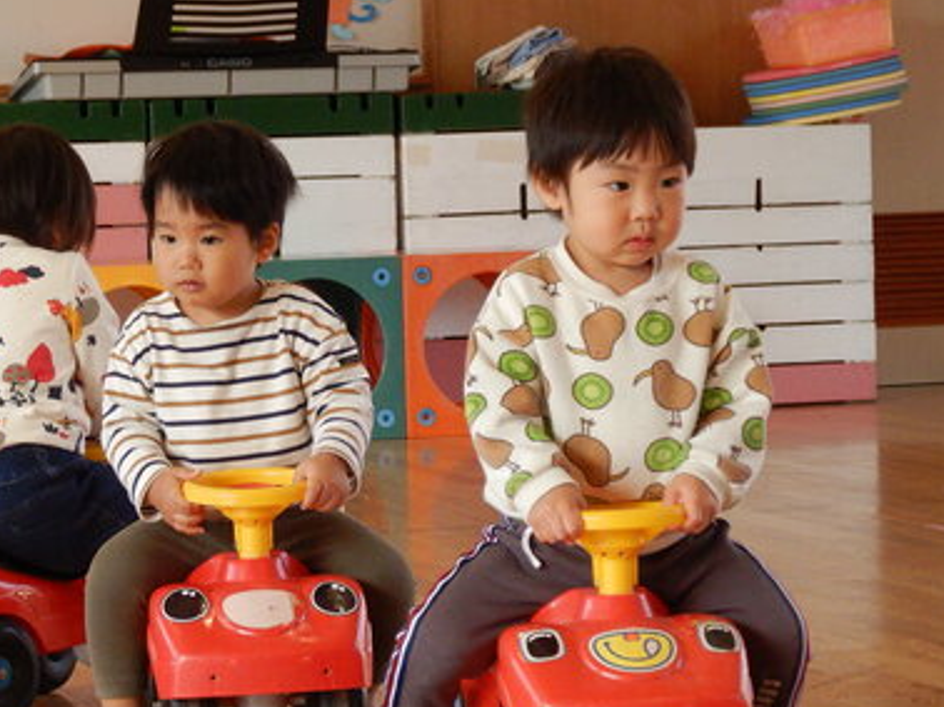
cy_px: 402
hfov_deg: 14.6
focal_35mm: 135
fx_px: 3679
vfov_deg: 11.0
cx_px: 322
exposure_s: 1/60
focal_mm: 15.3
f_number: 4.7
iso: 125
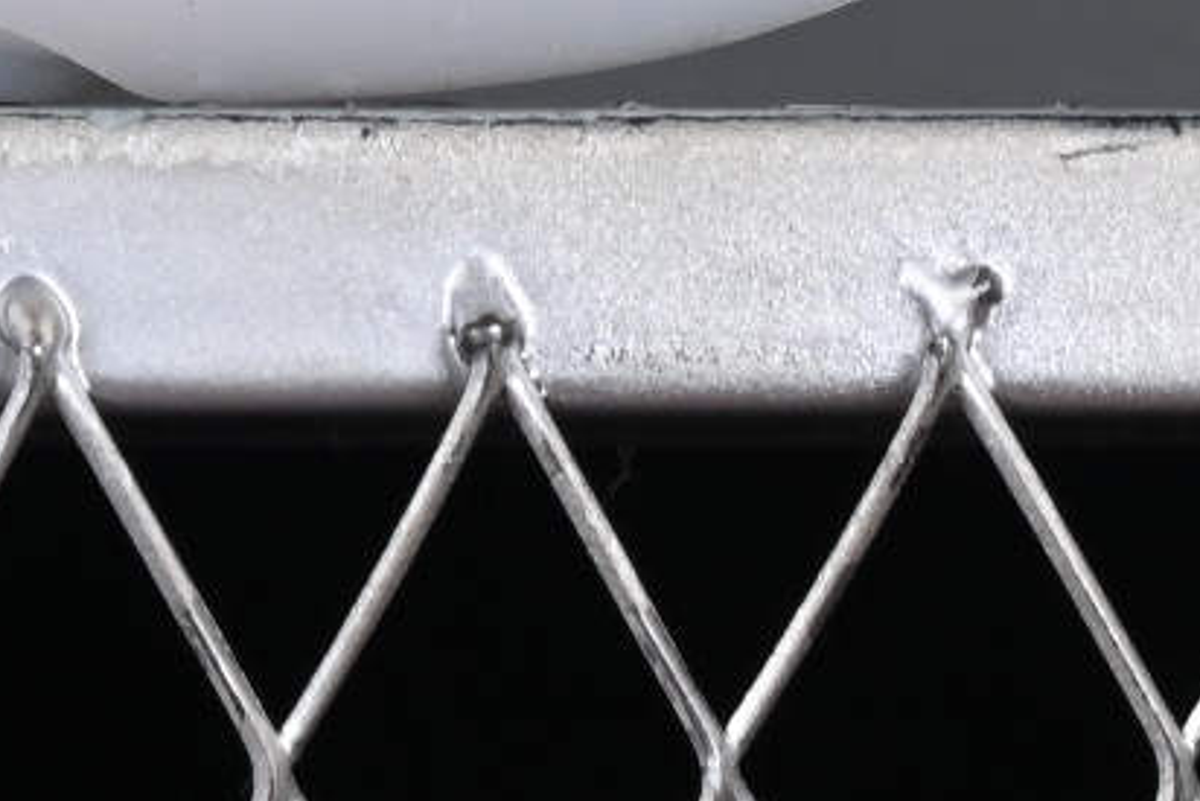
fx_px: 16205
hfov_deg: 4.2
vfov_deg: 2.8
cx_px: -408
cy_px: -1564
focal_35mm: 486
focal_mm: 48
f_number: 8
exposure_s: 1/100
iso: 160
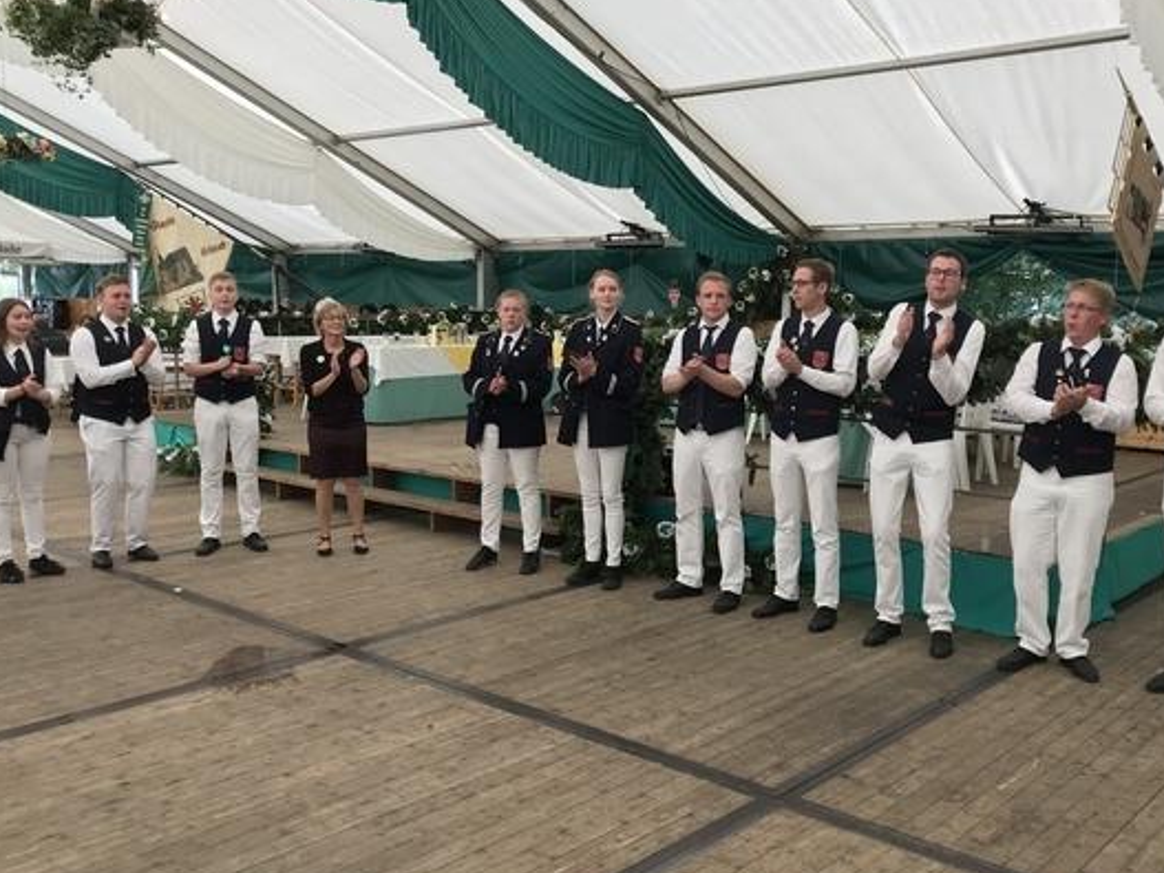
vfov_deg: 41.8
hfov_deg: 53.8
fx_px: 1143
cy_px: 444
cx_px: 660
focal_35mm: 34
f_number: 1.8
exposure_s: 1/108
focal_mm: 3.99
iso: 20
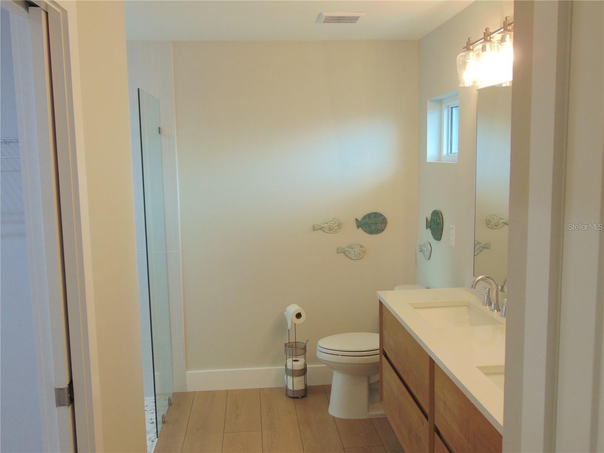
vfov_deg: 42.9
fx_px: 576
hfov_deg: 55.4
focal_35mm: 33
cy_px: 226
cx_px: 302
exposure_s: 1/30
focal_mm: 5.8
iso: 80
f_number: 3.2
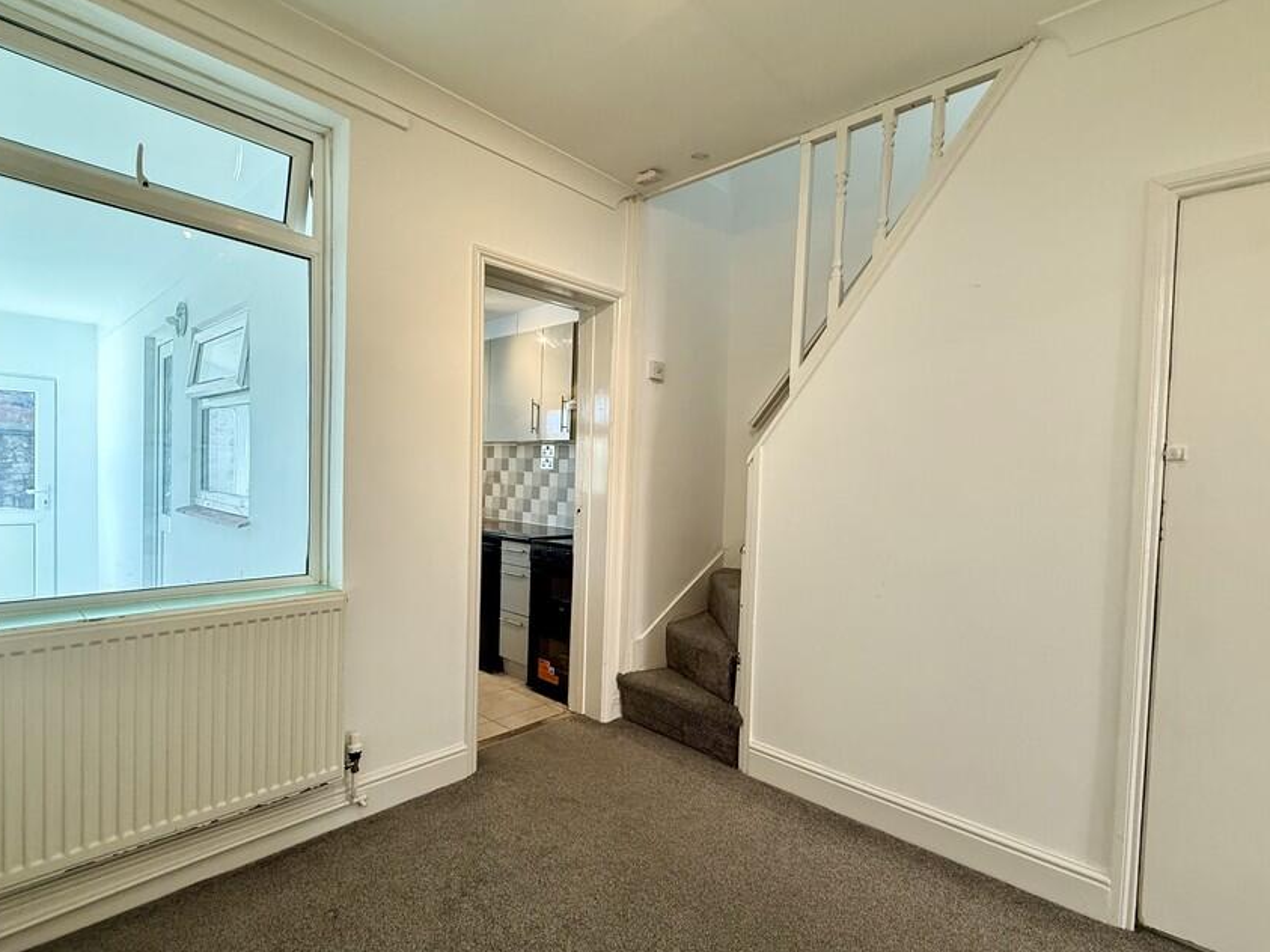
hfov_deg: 91.0
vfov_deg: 74.7
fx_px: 624
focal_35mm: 17
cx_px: 655
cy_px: 494
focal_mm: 2.22
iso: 160
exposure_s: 1/100
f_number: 2.2
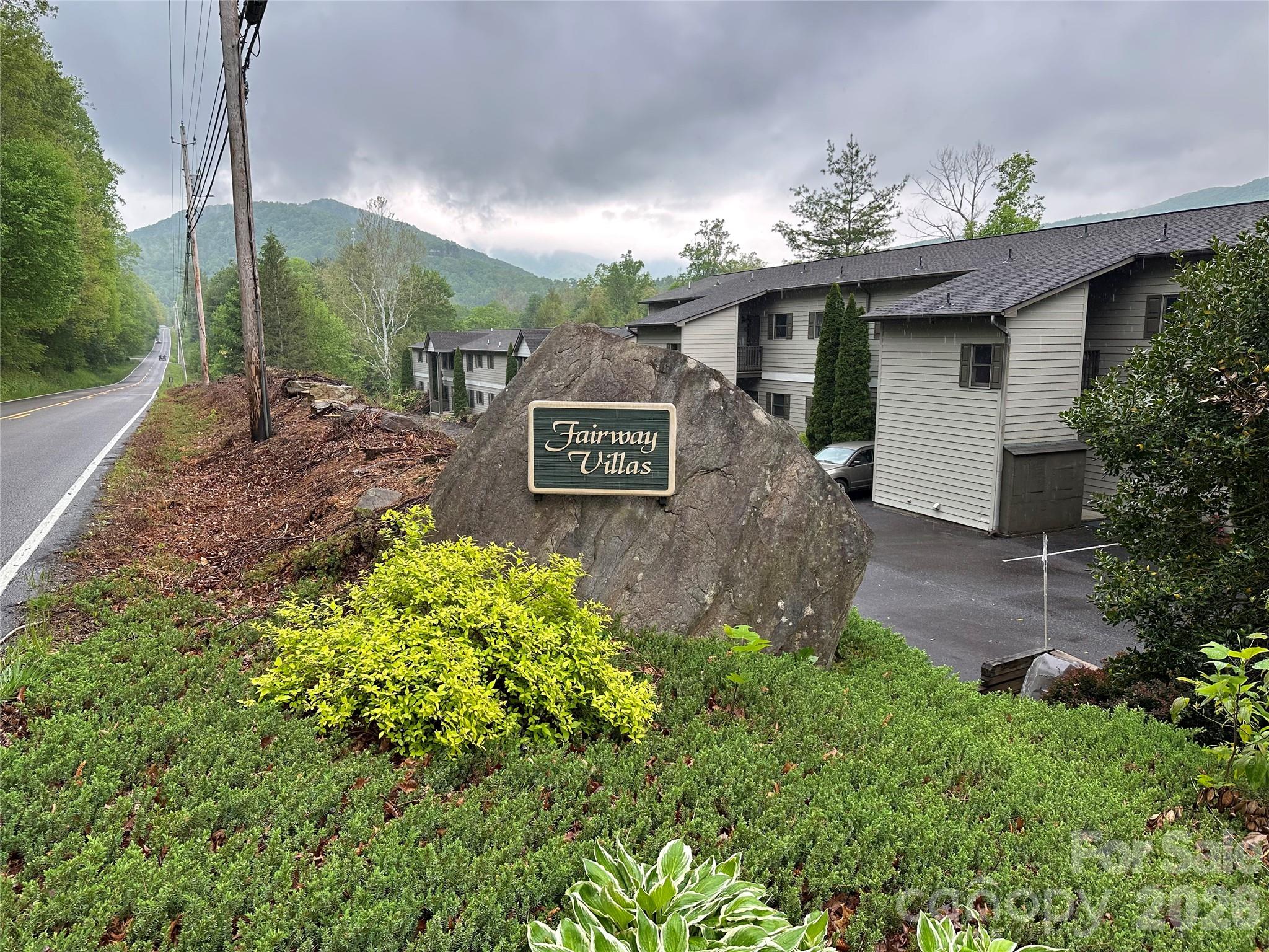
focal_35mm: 24
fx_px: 880
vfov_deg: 56.8
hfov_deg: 71.6
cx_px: 634
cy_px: 476
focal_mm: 6.86
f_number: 1.78
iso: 80
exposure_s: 1/364
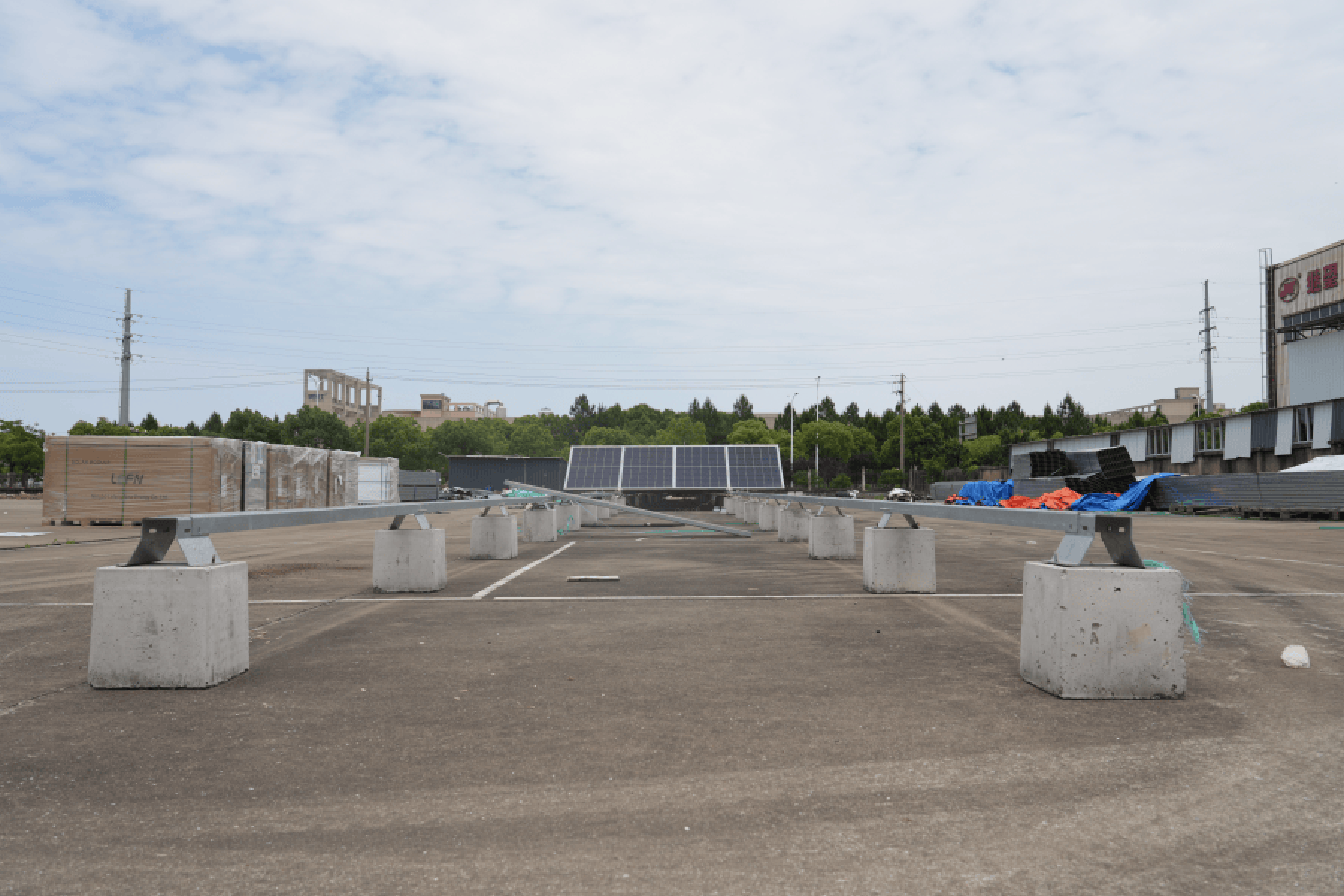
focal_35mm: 30
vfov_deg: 43.6
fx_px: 1120
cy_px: 448
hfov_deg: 61.9
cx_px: 672
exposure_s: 1/400
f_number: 9
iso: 160
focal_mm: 30
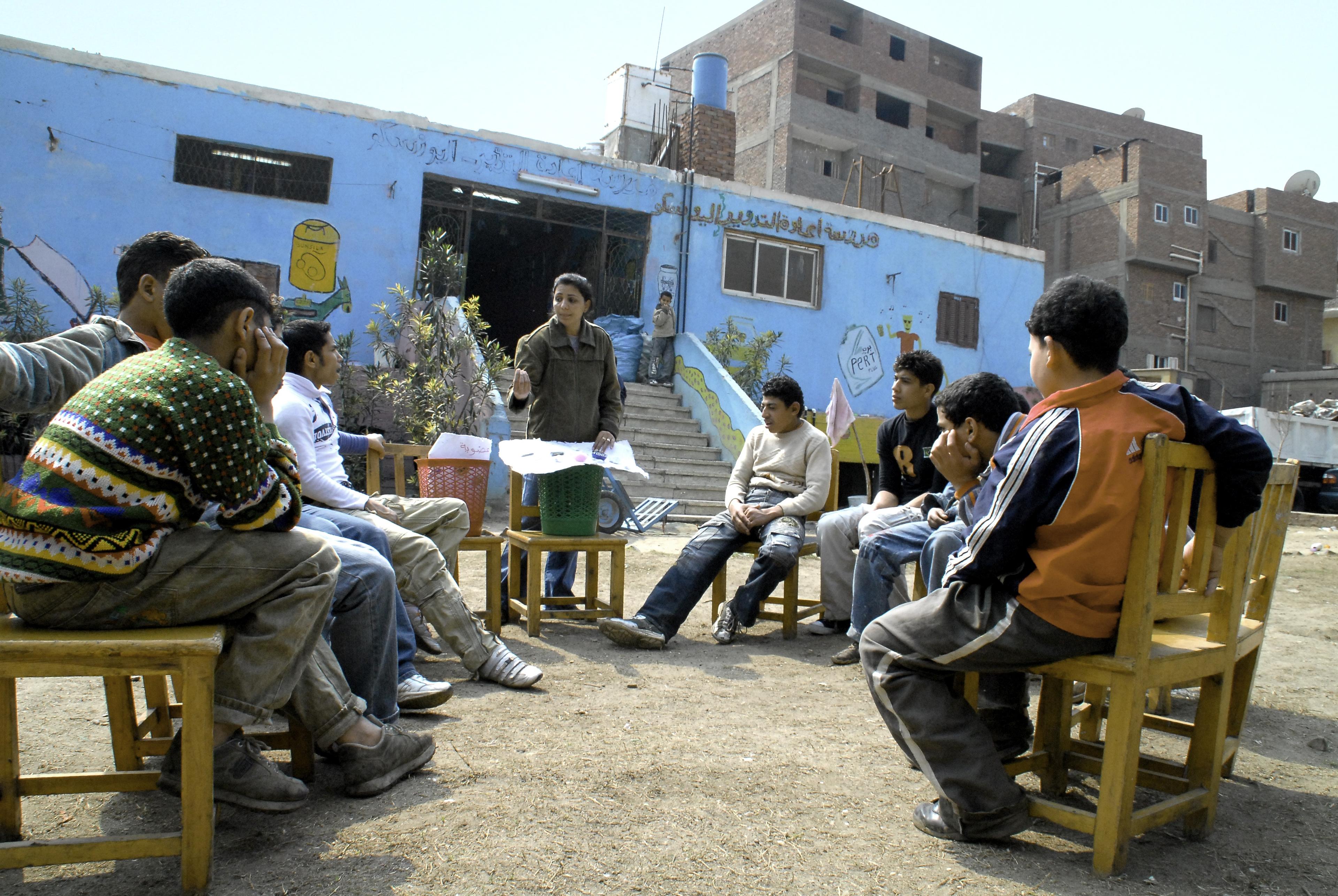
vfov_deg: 48.1
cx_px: 669
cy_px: 448
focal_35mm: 27
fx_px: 1005
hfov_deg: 67.3
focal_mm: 18
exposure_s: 1/400
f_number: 10
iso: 800
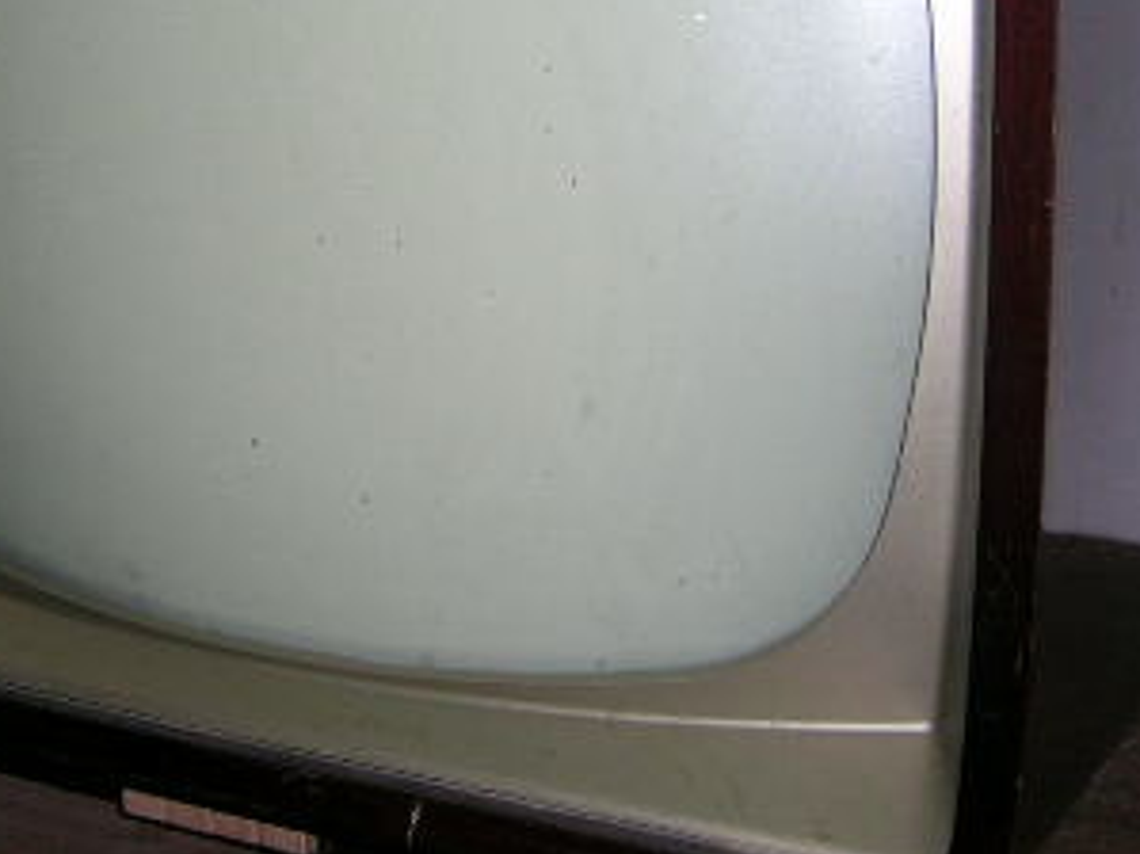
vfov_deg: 19.5
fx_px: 2469
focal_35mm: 75
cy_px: 225
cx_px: 435
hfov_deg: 25.9
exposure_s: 1/60.1
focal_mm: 5.4
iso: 50
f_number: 2.8
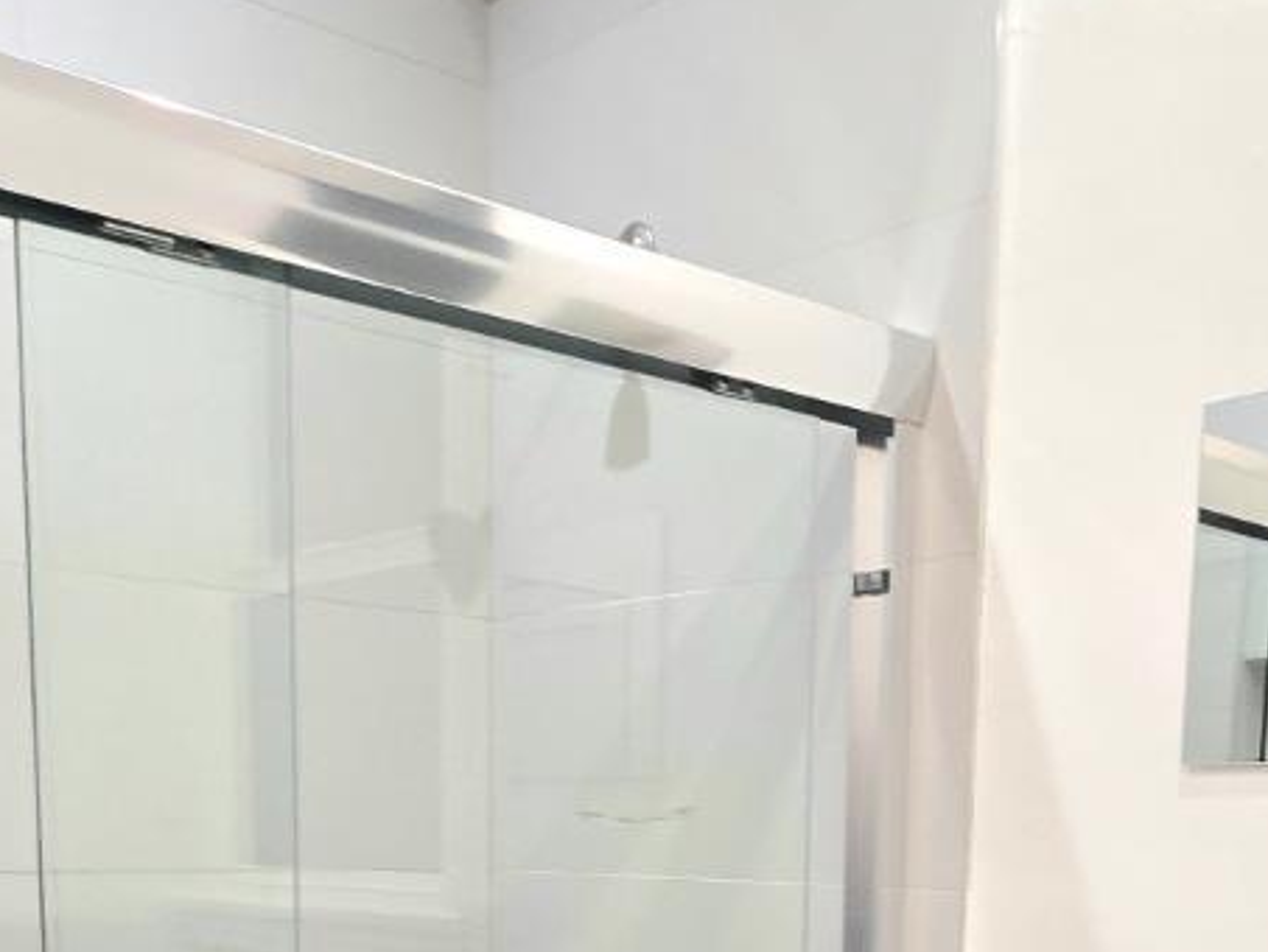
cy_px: 1093
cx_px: 680
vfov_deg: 29.6
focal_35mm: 43
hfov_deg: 43.8
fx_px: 1576
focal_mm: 2.2
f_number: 2.2
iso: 100
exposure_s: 1/60.2
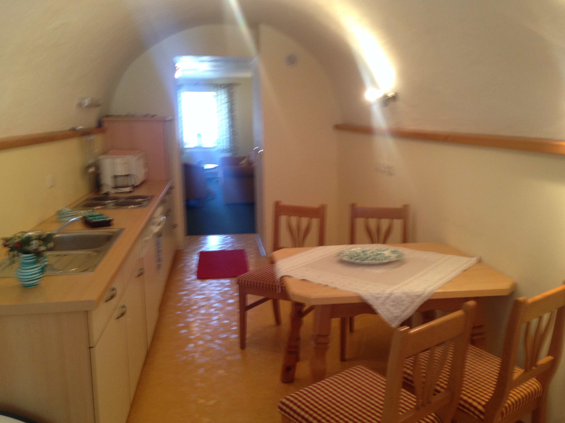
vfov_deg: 41.8
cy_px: 211
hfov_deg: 54.0
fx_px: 555
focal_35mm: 34
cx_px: 281
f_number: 2.4
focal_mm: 4.12
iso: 100
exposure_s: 1/20
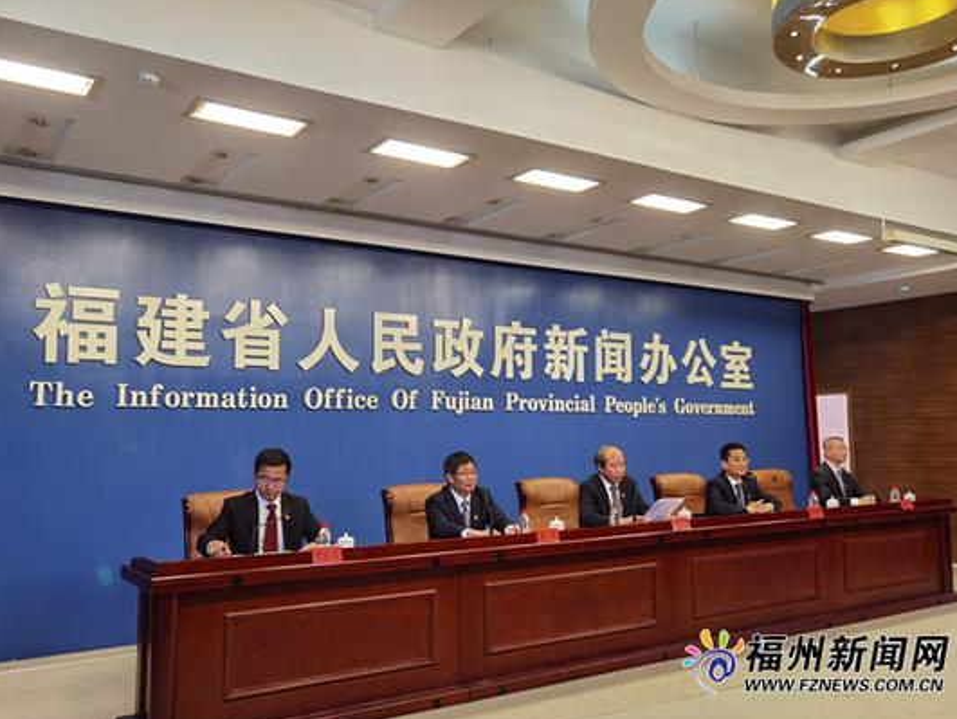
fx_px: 830
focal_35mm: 30
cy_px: 366
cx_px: 488
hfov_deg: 59.9
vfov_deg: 46.8
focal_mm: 6.71
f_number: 1.9
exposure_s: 1/100
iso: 50
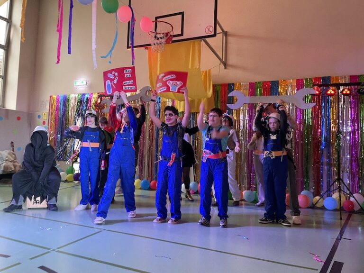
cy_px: 136
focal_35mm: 26
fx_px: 273
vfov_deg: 53.1
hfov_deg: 67.3
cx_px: 182
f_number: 1.6
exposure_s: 1/41
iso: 320
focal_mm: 4.2
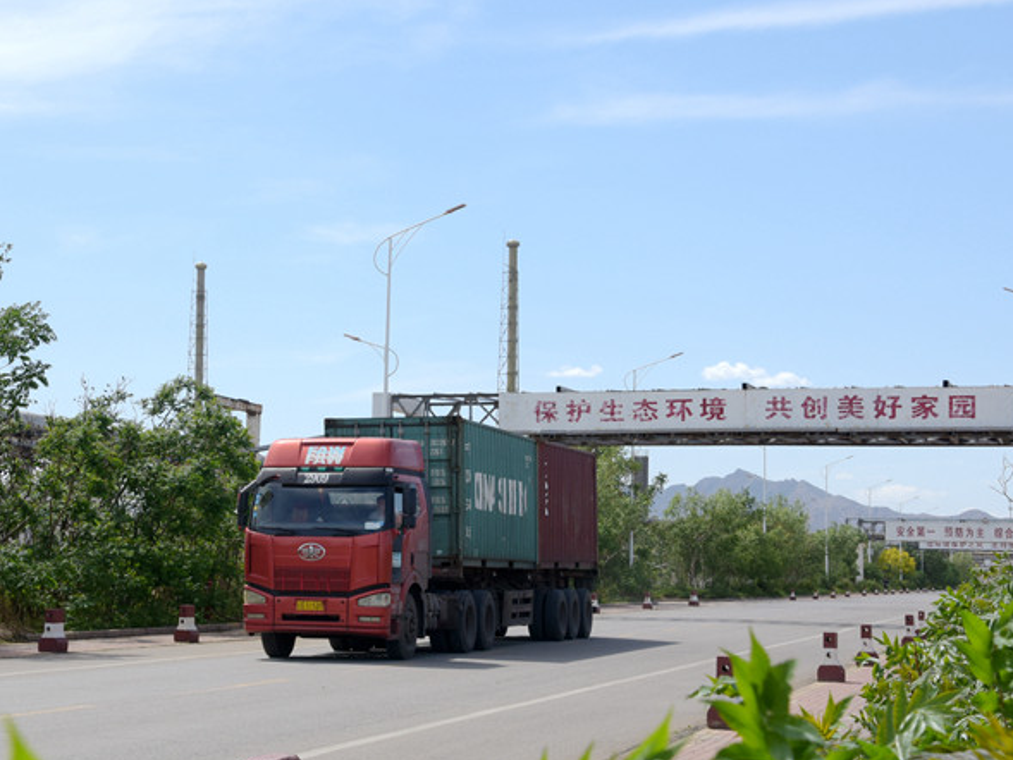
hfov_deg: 30.8
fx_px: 1815
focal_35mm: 62
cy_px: 462
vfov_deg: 23.6
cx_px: 282
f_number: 10
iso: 200
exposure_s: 1/400
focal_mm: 38
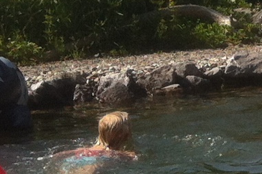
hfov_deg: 9.9
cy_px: -50
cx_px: 487
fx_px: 1426
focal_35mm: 196
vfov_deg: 6.9
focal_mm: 3.85
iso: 80
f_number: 2.8
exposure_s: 1/1371
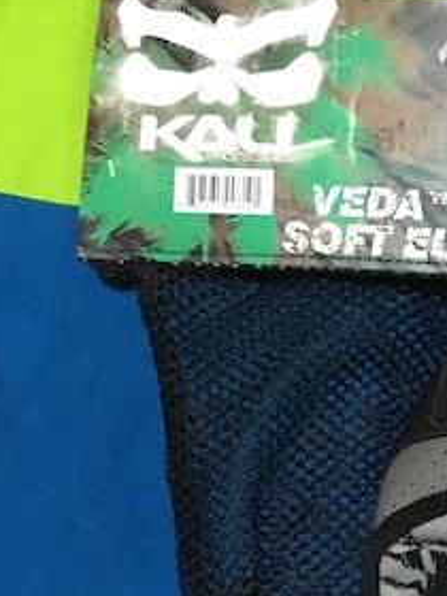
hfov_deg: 16.5
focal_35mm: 83
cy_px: 551
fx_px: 1429
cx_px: 626
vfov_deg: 22.9
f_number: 2.2
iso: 500
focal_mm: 4.15
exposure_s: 1/15
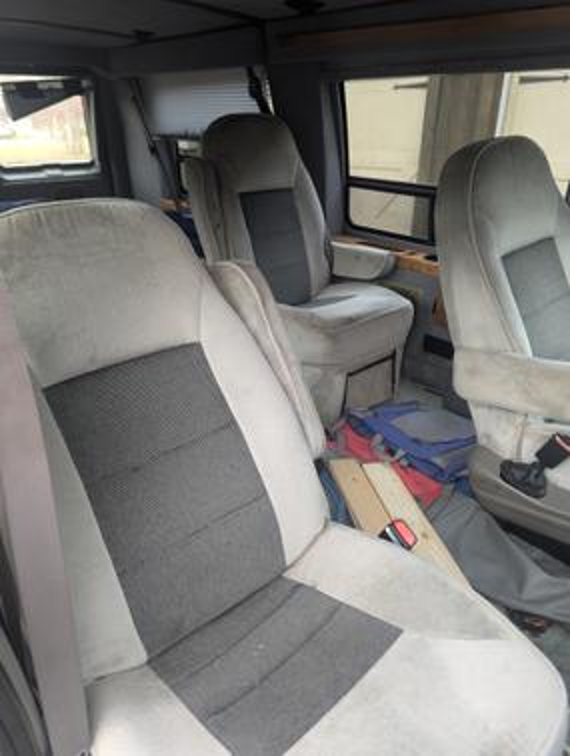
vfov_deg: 71.5
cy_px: 378
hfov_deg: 57.0
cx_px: 285
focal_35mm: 24
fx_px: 525
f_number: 1.85
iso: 120
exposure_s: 1/23.8
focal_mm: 6.81
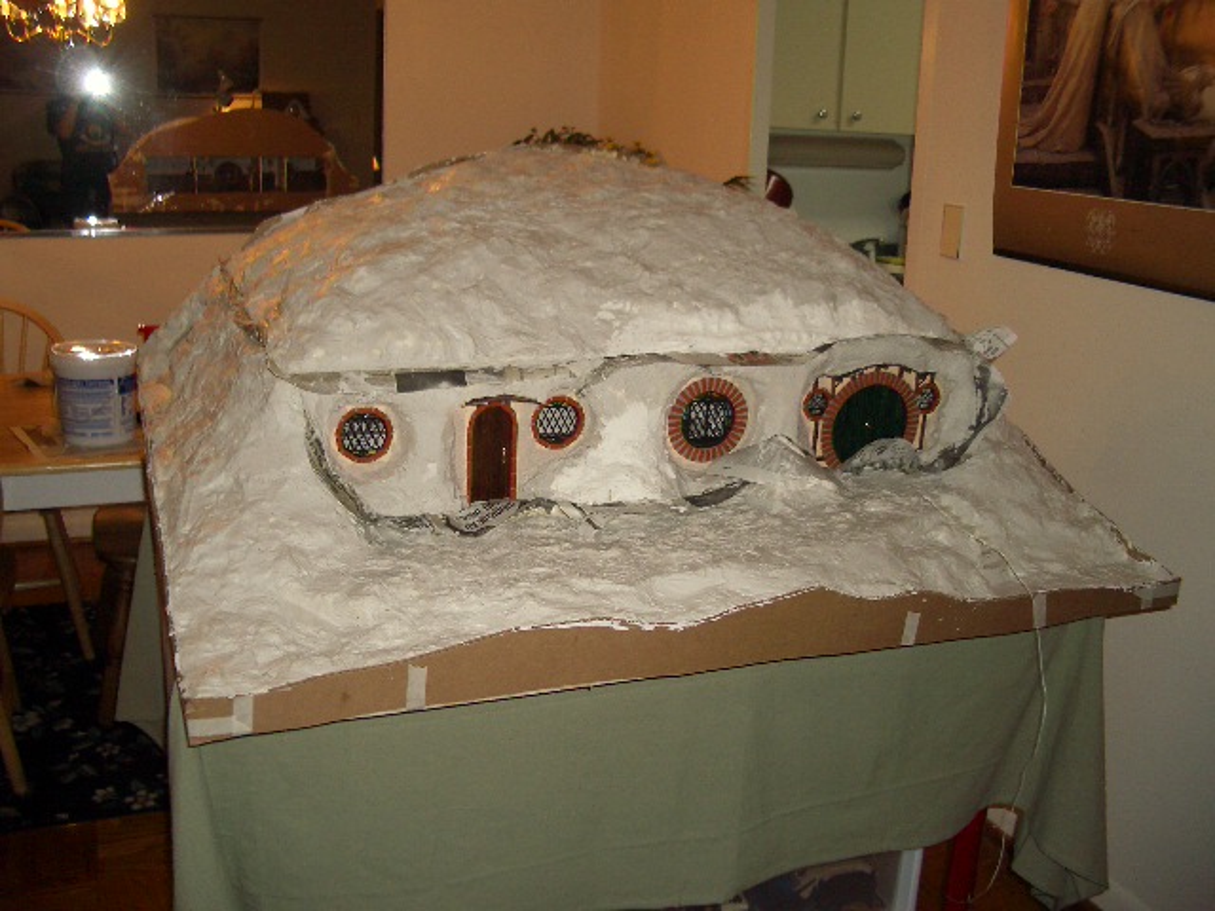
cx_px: 608
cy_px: 456
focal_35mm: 35
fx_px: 1228
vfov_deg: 40.7
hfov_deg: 52.6
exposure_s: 1/60
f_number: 2.6
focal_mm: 5.8
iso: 100
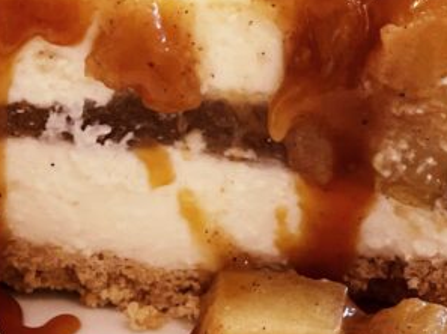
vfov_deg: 5.7
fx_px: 3340
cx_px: 68
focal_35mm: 259
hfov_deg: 7.6
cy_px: -125
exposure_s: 1/121
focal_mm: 7.5
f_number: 2.2
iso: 100
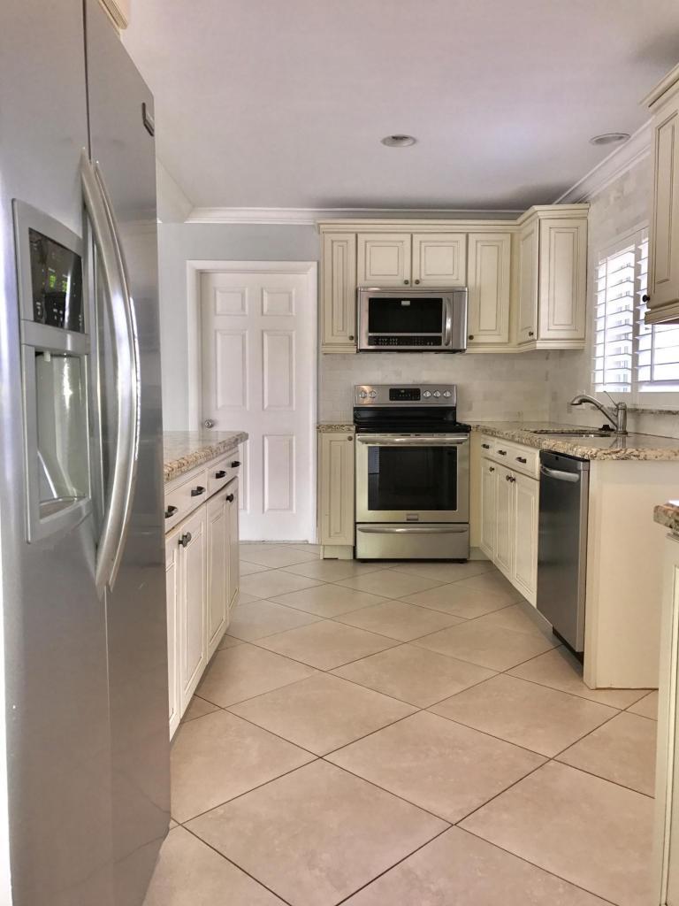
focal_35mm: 28
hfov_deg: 49.7
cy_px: 453
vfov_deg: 63.4
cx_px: 340
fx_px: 732
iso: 25
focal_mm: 3.99
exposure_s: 1/30
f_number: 1.8
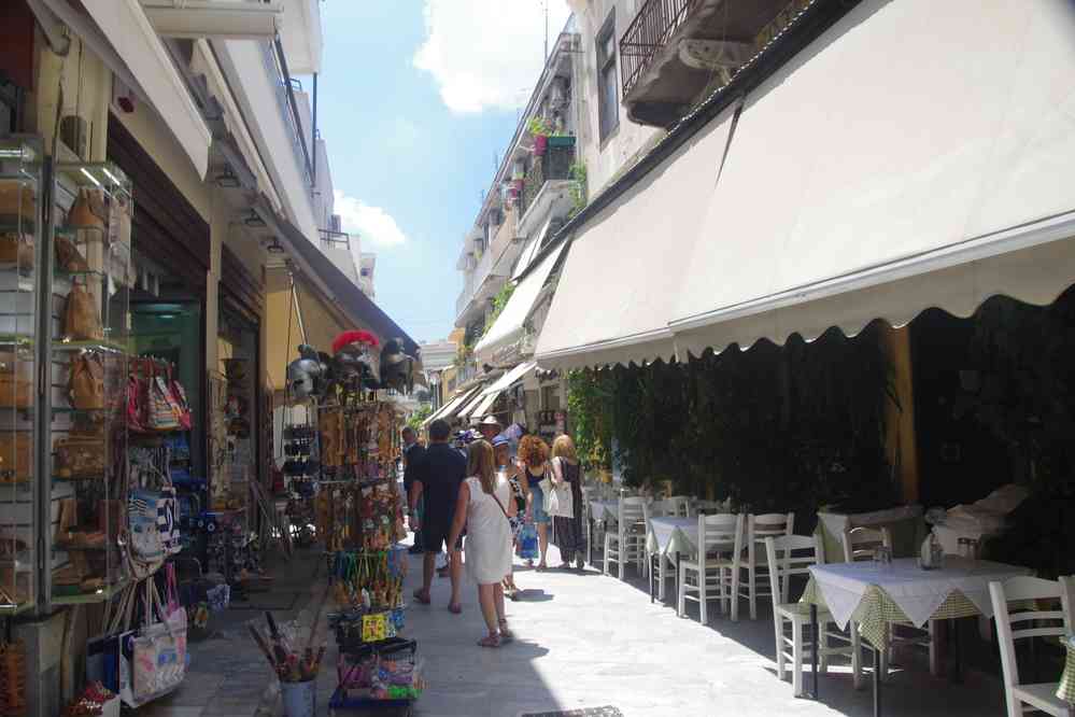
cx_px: 538
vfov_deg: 47.9
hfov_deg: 67.4
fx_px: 806
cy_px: 358
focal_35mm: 27
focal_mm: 18
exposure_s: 1/50
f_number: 11
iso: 200
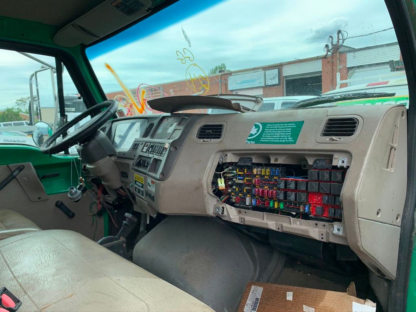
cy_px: 156
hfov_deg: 67.3
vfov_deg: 53.1
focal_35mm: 26
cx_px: 208
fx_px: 312
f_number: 1.8
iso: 25
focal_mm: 4.25
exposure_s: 1/639
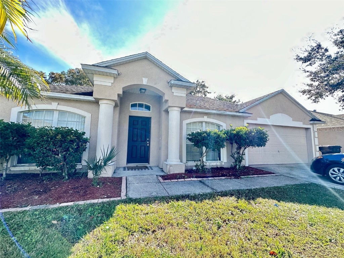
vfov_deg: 85.7
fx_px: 139
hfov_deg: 102.1
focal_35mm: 14
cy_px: 129
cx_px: 172
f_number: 2.2
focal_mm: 2.22
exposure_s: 1/198
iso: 40
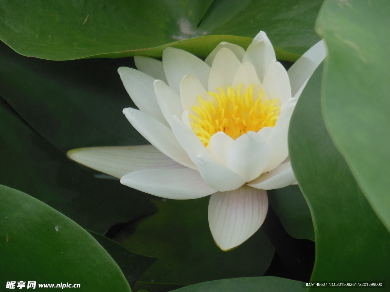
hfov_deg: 9.0
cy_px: 146
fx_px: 2467
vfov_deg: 6.8
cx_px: 195
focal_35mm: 219
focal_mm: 39.1
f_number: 5.7
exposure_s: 1/125
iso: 125
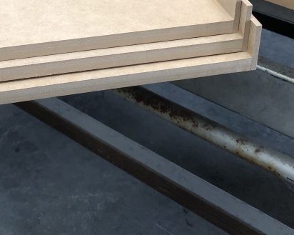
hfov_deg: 27.4
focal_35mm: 68
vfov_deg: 21.8
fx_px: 591
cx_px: 63
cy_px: 14
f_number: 1.8
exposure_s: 1/120
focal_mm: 3.99
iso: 64
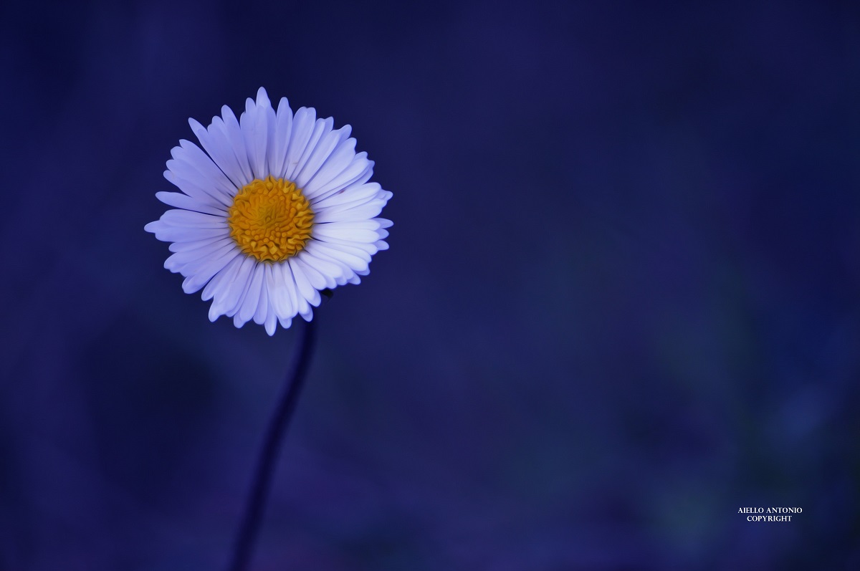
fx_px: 10737
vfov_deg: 3.0
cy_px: 286
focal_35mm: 450
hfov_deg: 4.6
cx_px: 430
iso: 720
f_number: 5.6
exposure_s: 1/125
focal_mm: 300
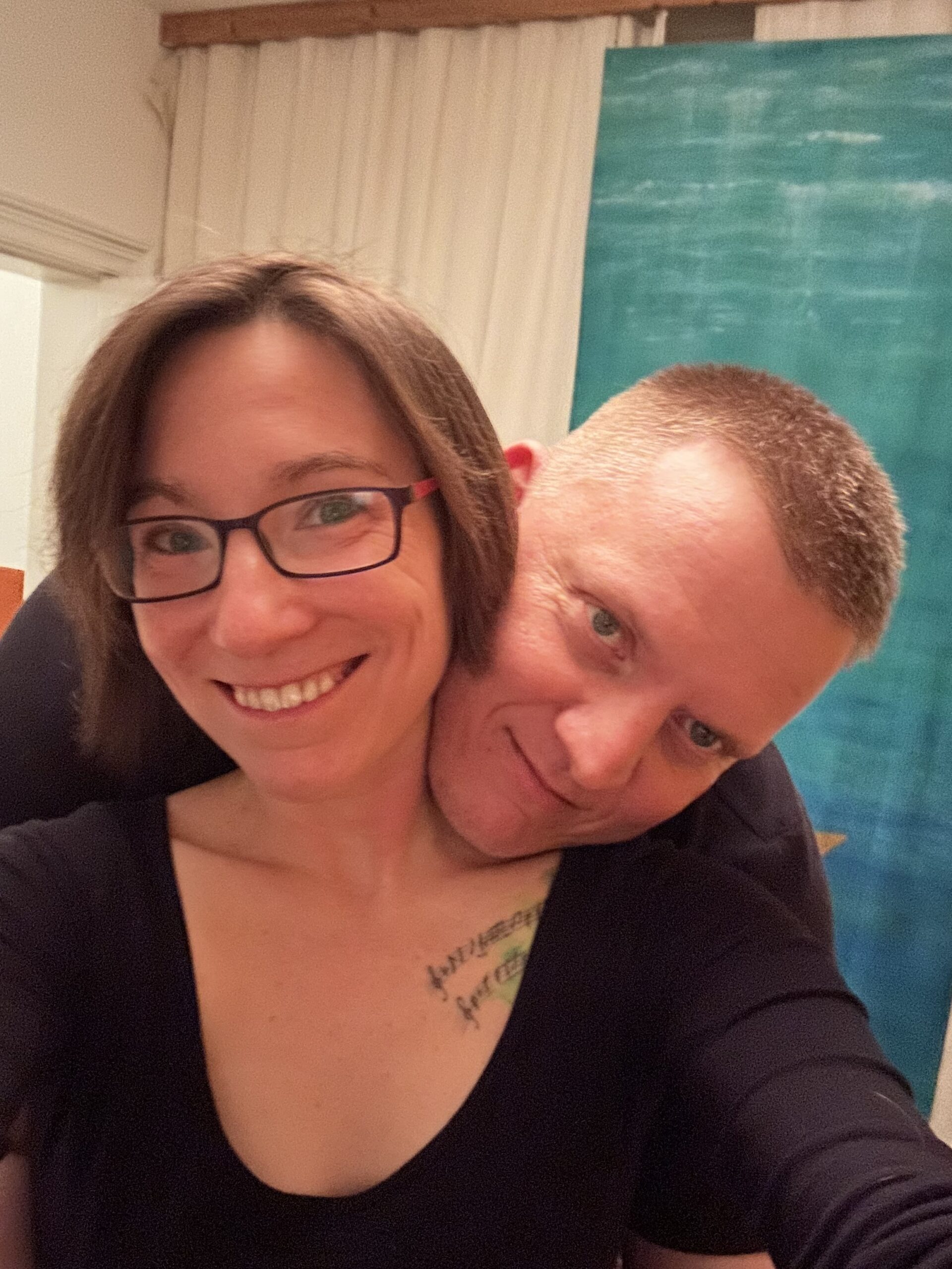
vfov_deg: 60.0
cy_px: 634
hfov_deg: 46.8
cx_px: 476
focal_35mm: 30
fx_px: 1100
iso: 800
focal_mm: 2.69
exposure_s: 1/8
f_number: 1.9
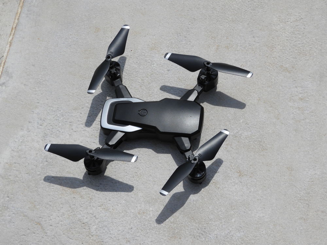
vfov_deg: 15.6
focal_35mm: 95
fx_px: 897
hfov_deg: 20.7
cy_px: 122
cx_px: 164
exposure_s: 1/1600
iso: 100
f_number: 4.8
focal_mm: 17
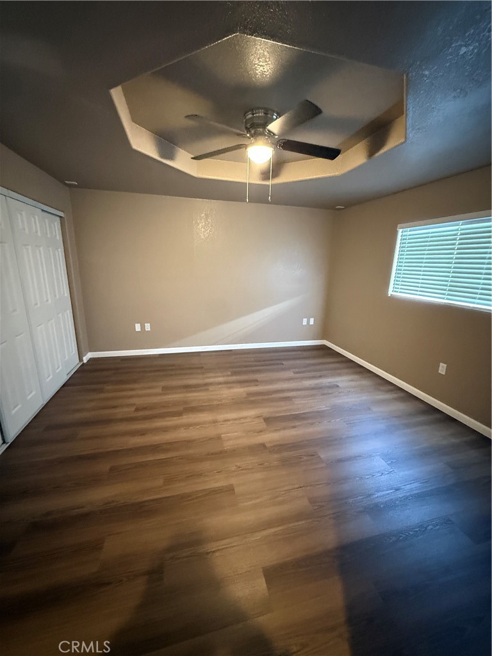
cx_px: 246
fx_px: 265
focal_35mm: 14
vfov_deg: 102.1
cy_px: 328
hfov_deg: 85.7
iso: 1000
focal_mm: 2.22
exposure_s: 1/40
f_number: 2.2
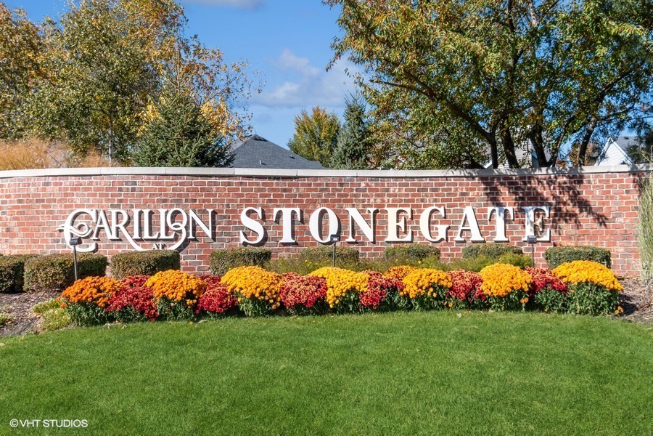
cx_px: 326
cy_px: 218
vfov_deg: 40.0
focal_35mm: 33
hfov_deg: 57.2
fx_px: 599
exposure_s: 1/1000
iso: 250
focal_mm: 22
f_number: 8
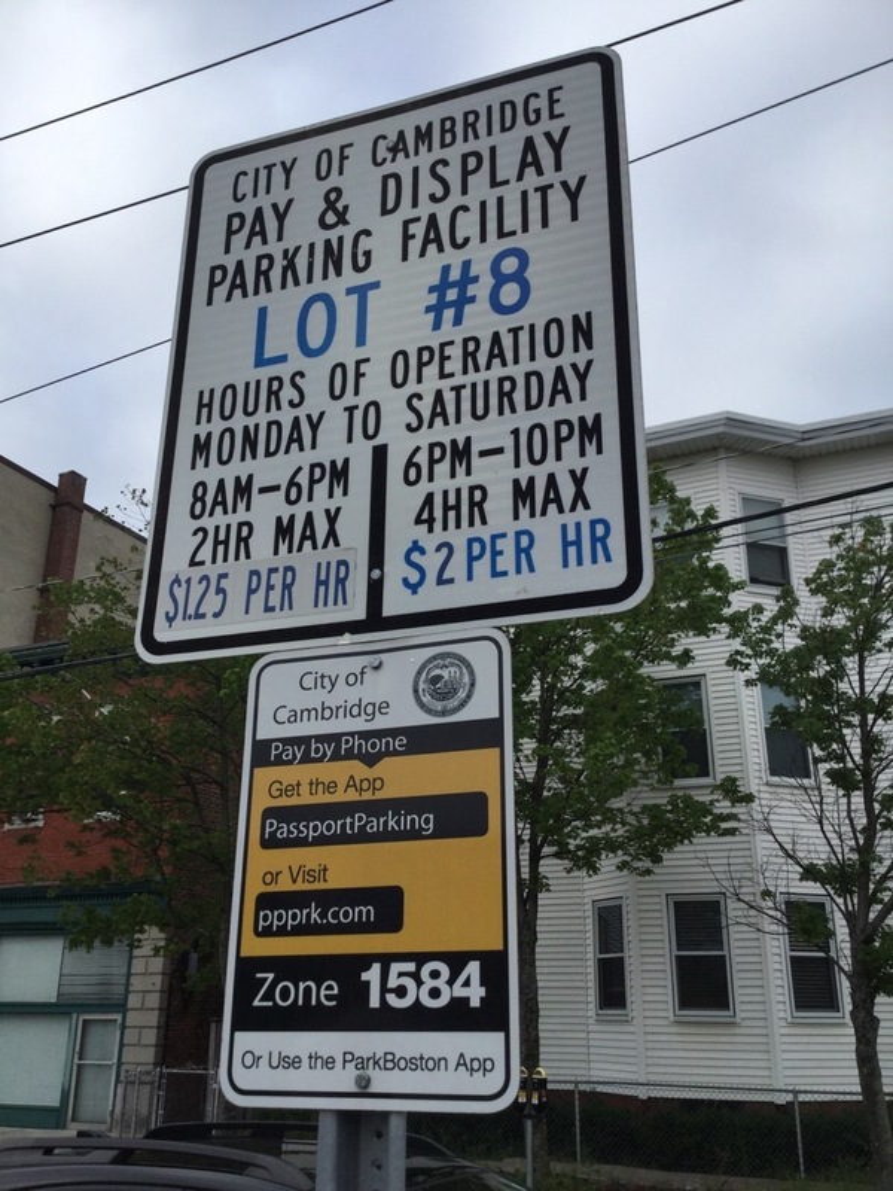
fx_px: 1066
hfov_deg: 45.4
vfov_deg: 58.4
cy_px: 596
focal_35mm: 31
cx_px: 446
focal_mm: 3.3
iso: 25
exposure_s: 1/657
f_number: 2.4
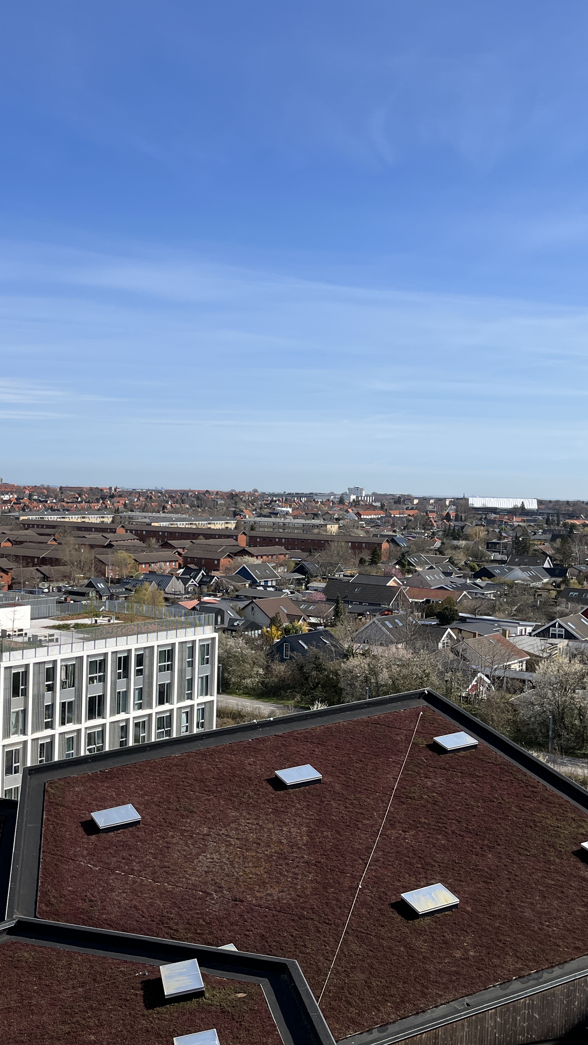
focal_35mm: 38
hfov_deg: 30.9
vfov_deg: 52.8
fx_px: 1053
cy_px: 524
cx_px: 191
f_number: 1.6
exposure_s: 1/5076
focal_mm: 5.1
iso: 50
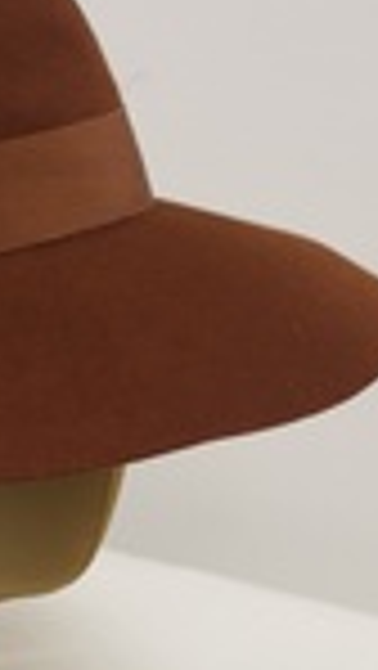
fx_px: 2188
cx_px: -153
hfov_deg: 9.6
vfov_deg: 17.4
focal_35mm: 123
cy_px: 454
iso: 1600
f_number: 5.6
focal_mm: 26
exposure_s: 1/100
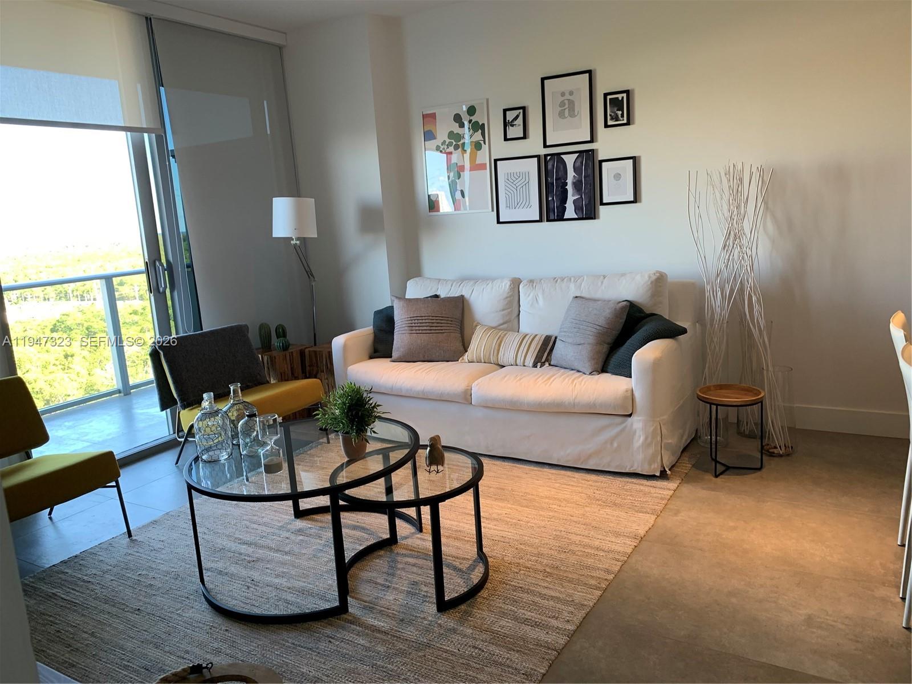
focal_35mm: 26
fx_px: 685
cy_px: 342
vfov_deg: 53.1
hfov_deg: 67.3
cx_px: 456
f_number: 1.8
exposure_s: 1/120
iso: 80
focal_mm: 4.25
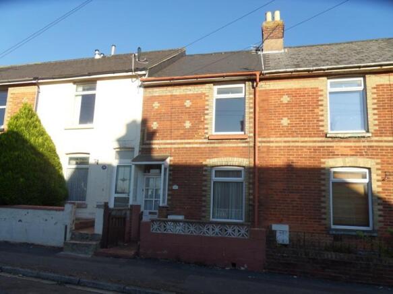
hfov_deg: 65.3
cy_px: 147
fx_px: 306
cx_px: 196
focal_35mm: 27
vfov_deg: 51.3
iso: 80
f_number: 7.8
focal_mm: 4.7
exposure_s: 1/125
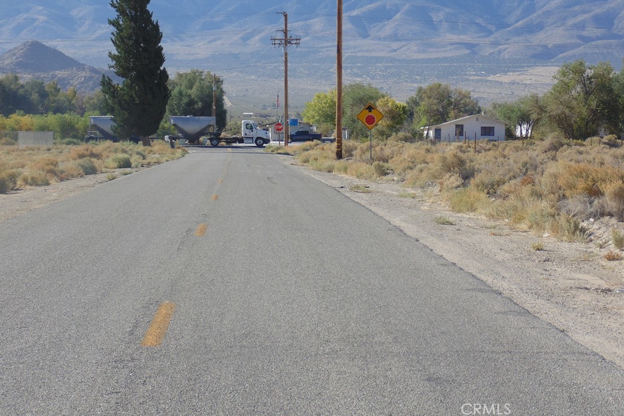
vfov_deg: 13.3
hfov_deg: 19.8
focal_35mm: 103
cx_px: 310
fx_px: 1786
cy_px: 182
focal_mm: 17.5
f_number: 4.6
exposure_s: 1/800
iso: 80
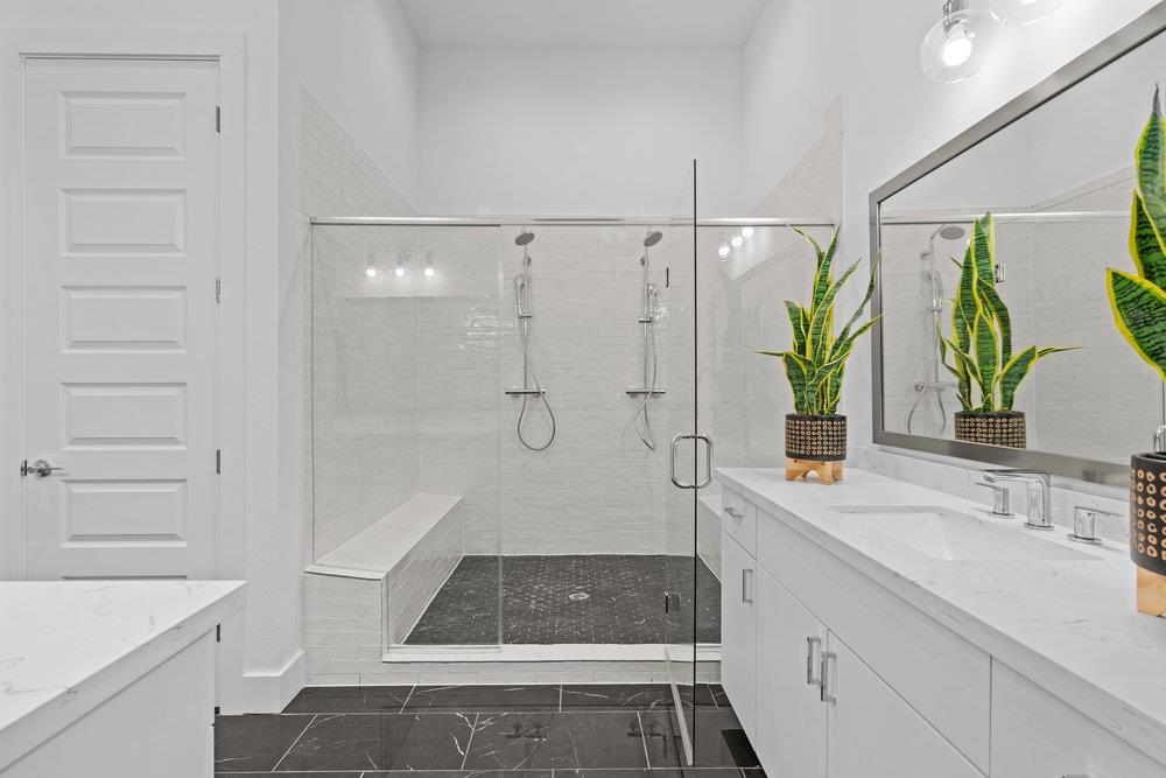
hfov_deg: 96.7
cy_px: 389
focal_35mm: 16
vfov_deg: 73.8
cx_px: 583
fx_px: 518
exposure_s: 1/1.25
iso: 100
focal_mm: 16
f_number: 8
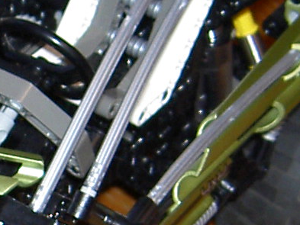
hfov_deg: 9.6
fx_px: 1760
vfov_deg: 7.3
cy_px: 219
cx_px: -56
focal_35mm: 203
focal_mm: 8
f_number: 2.8
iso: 100
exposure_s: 1/59.5
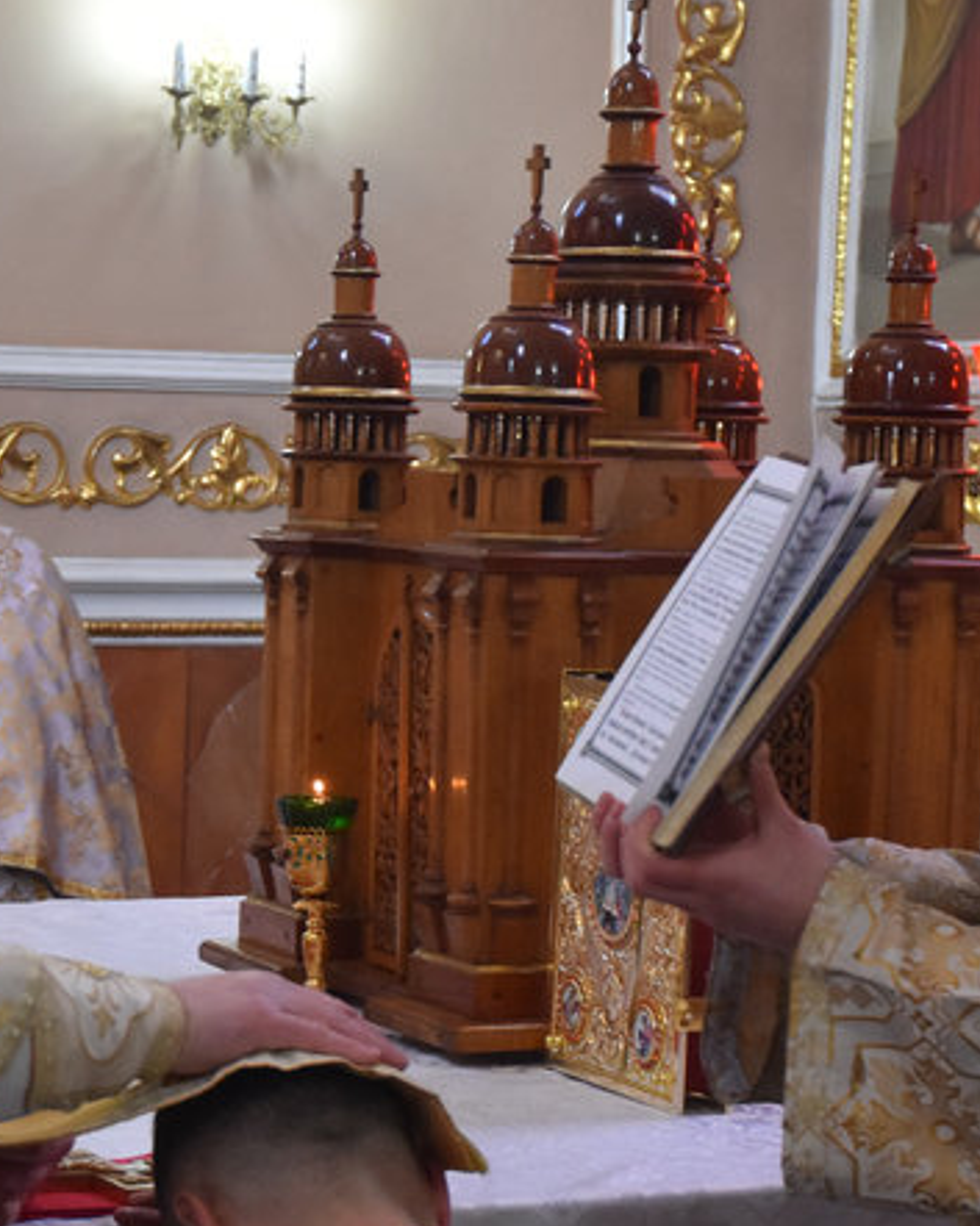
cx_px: 314
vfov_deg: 17.3
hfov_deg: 13.8
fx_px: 4029
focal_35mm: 111
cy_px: 698
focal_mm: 34
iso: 1400
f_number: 4
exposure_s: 1/125
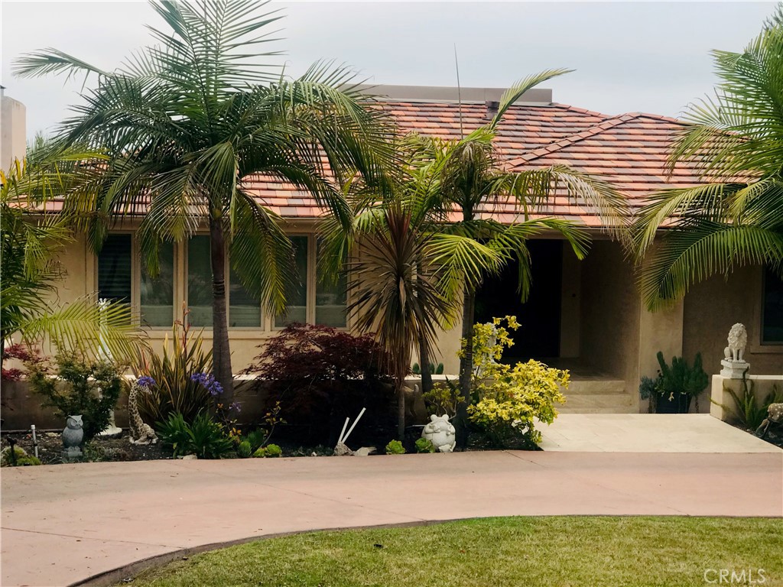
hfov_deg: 33.8
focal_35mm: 57
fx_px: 1289
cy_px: 294
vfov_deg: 25.7
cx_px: 392
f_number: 2.8
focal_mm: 6.6
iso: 20
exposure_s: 1/179
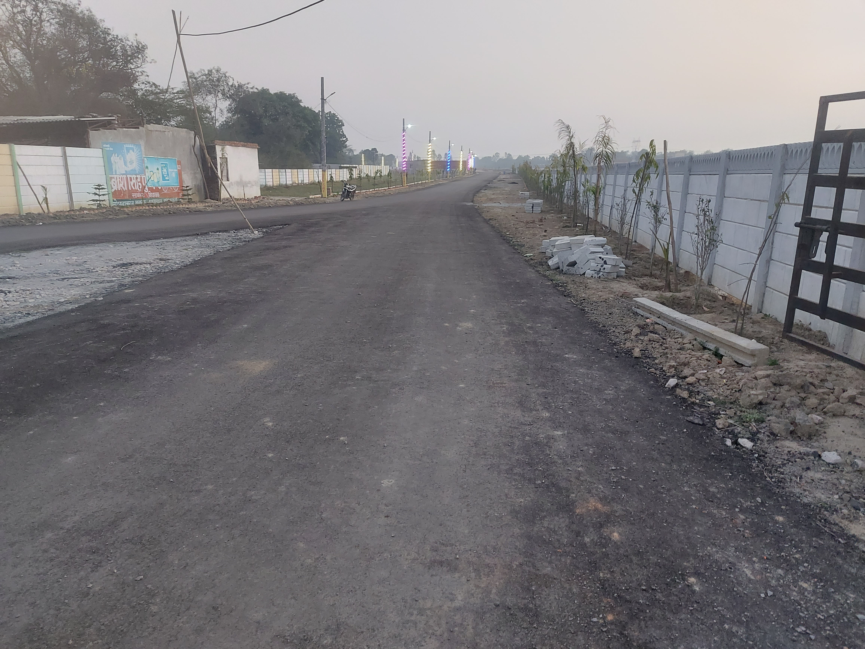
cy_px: 324
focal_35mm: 24
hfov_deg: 71.6
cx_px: 432
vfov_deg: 56.8
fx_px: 600
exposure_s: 1/25
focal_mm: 5.23
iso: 400
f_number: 1.8
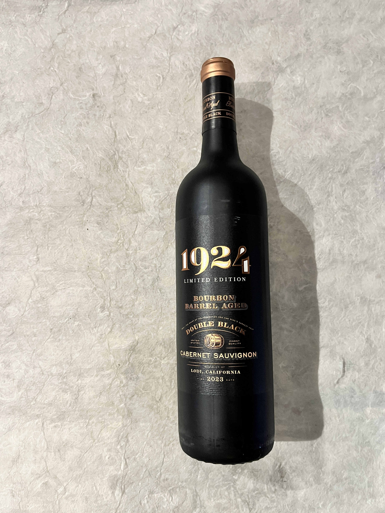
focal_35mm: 26
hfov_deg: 53.1
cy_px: 256
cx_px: 192
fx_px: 386
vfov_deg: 67.3
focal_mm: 5.1
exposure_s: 1/50
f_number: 1.6
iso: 320
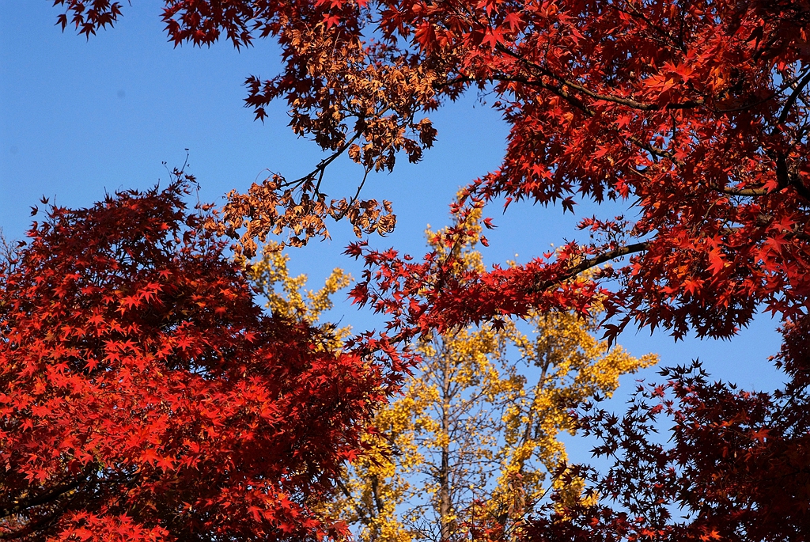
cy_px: 271
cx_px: 405
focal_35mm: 48
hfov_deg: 41.1
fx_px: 1081
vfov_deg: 28.1
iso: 200
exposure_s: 1/400
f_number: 10
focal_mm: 32
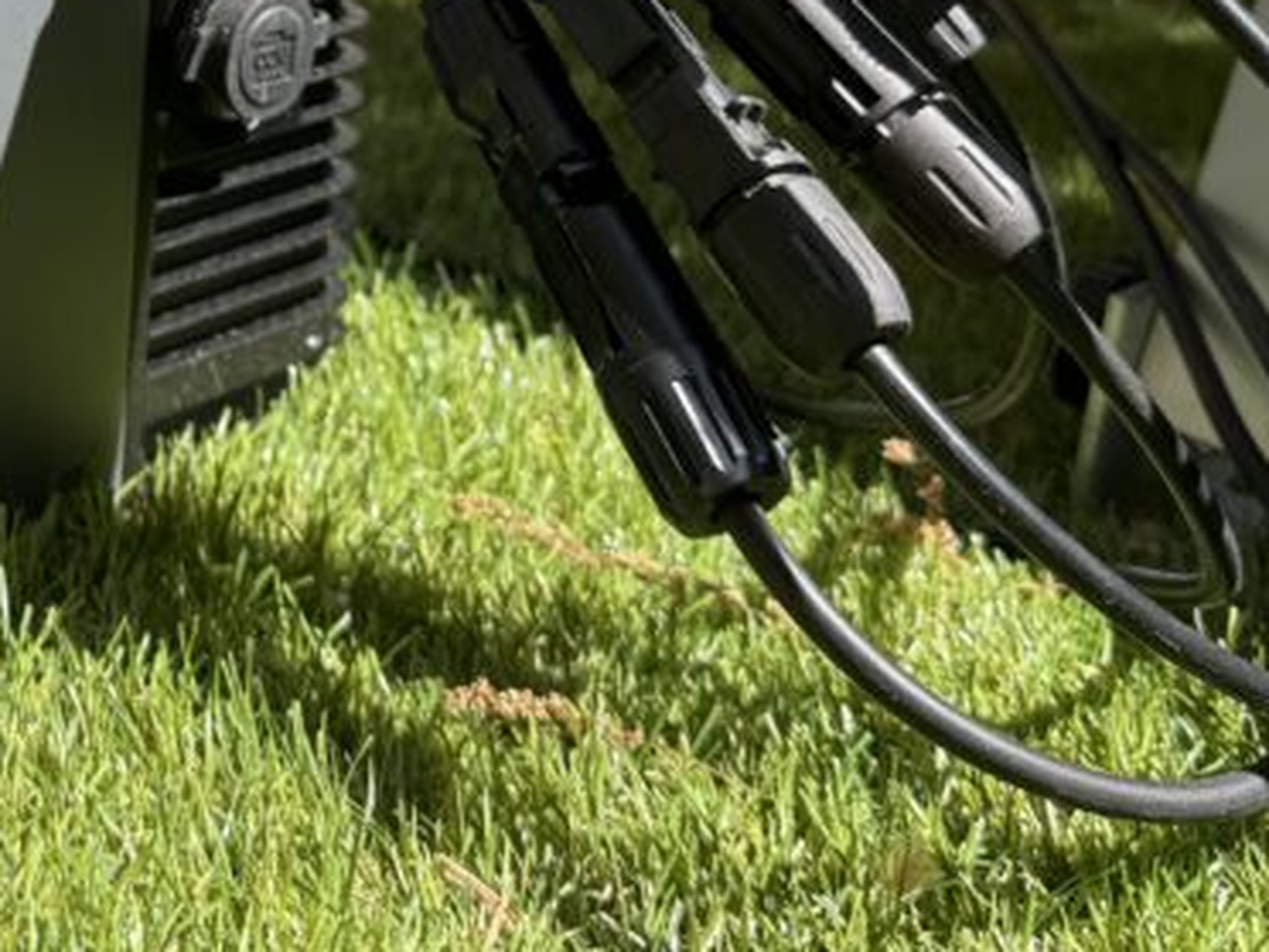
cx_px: 41
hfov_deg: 27.9
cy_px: -212
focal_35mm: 66
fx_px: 2420
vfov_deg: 20.7
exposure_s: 1/1395
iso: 80
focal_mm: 6.76
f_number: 1.78
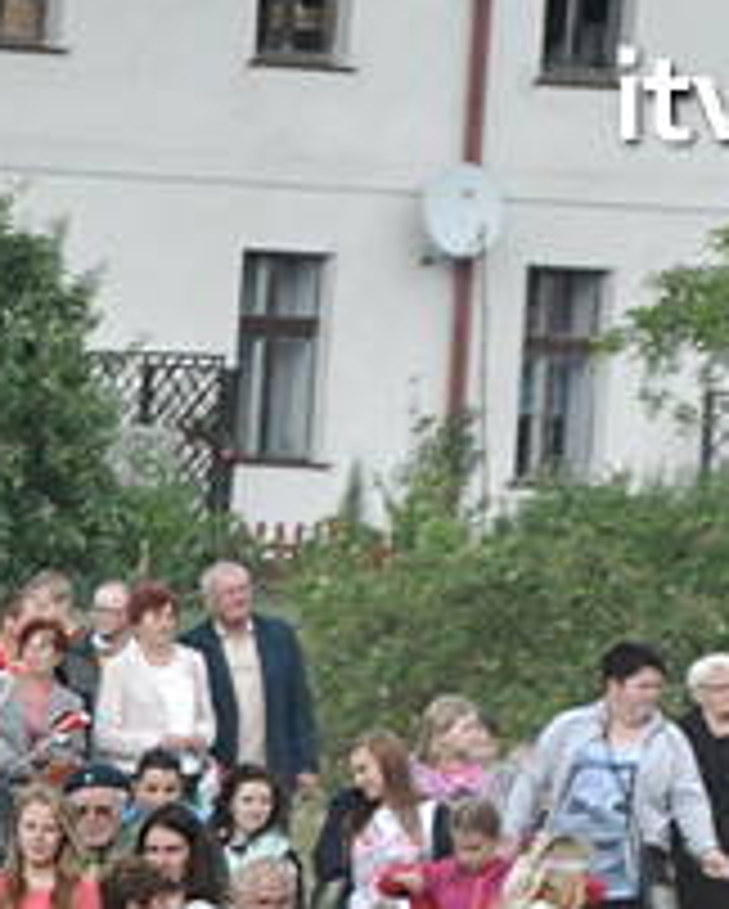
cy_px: 1217
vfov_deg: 3.1
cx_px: -558
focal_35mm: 621
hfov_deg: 2.5
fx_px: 16722
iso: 1250
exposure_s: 1/800
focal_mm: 105
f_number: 7.1
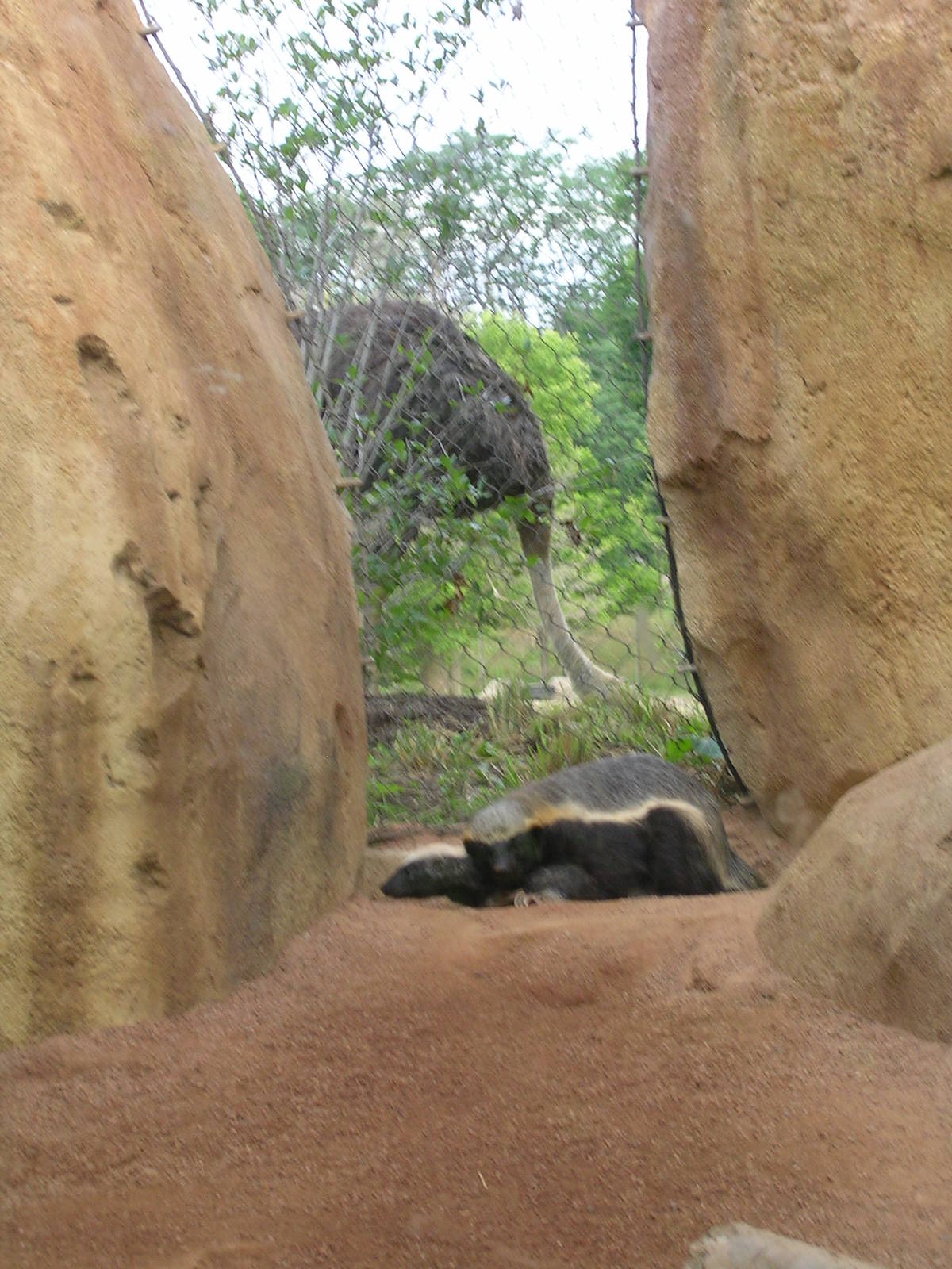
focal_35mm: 100
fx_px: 3667
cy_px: 634
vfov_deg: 19.6
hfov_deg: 14.8
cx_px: 476
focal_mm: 15.2
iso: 50
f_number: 4.5
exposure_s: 1/40.6
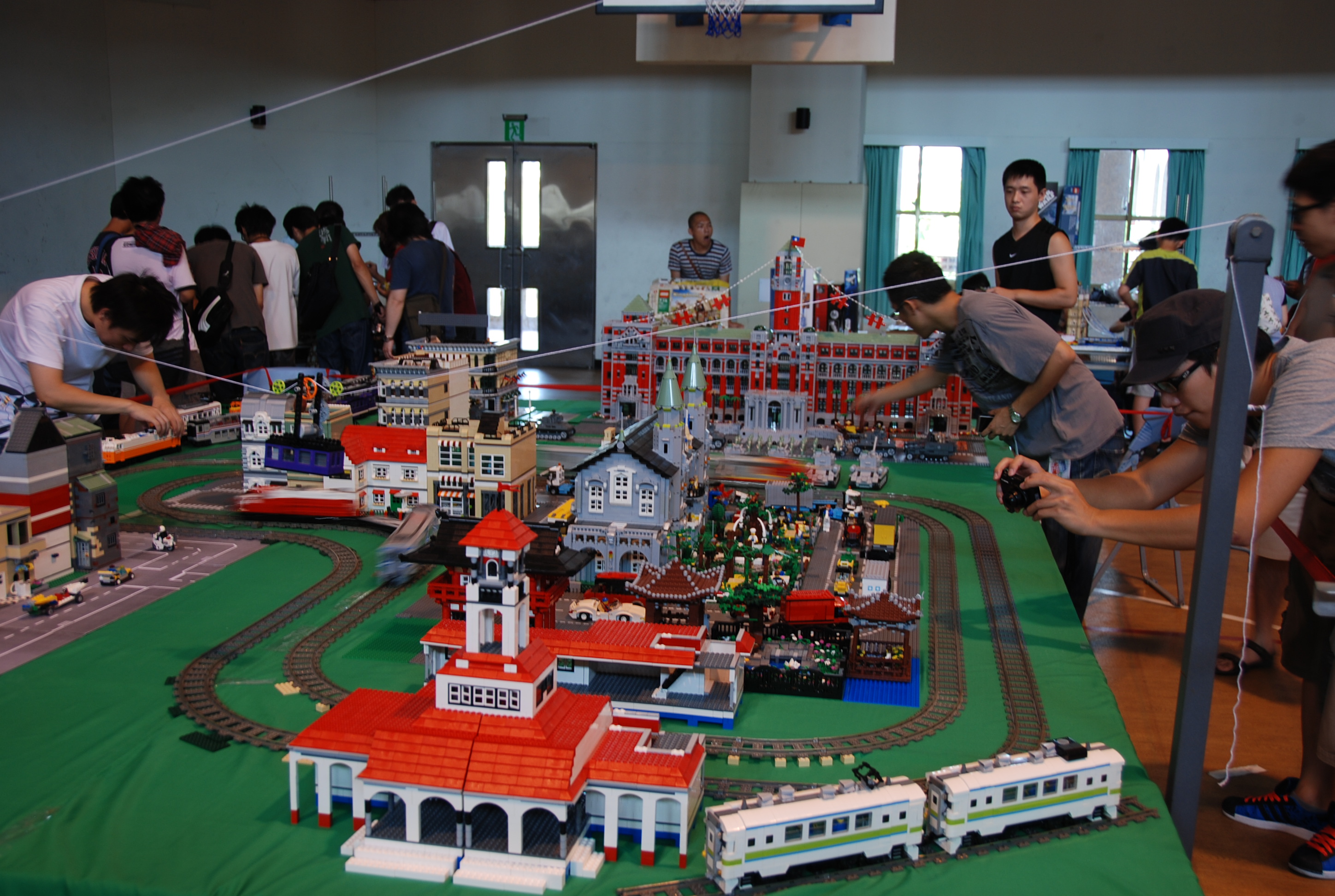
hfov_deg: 53.0
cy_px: 448
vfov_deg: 37.0
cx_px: 668
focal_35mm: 36
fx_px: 1338
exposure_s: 1/10
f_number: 3.8
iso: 100
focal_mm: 24
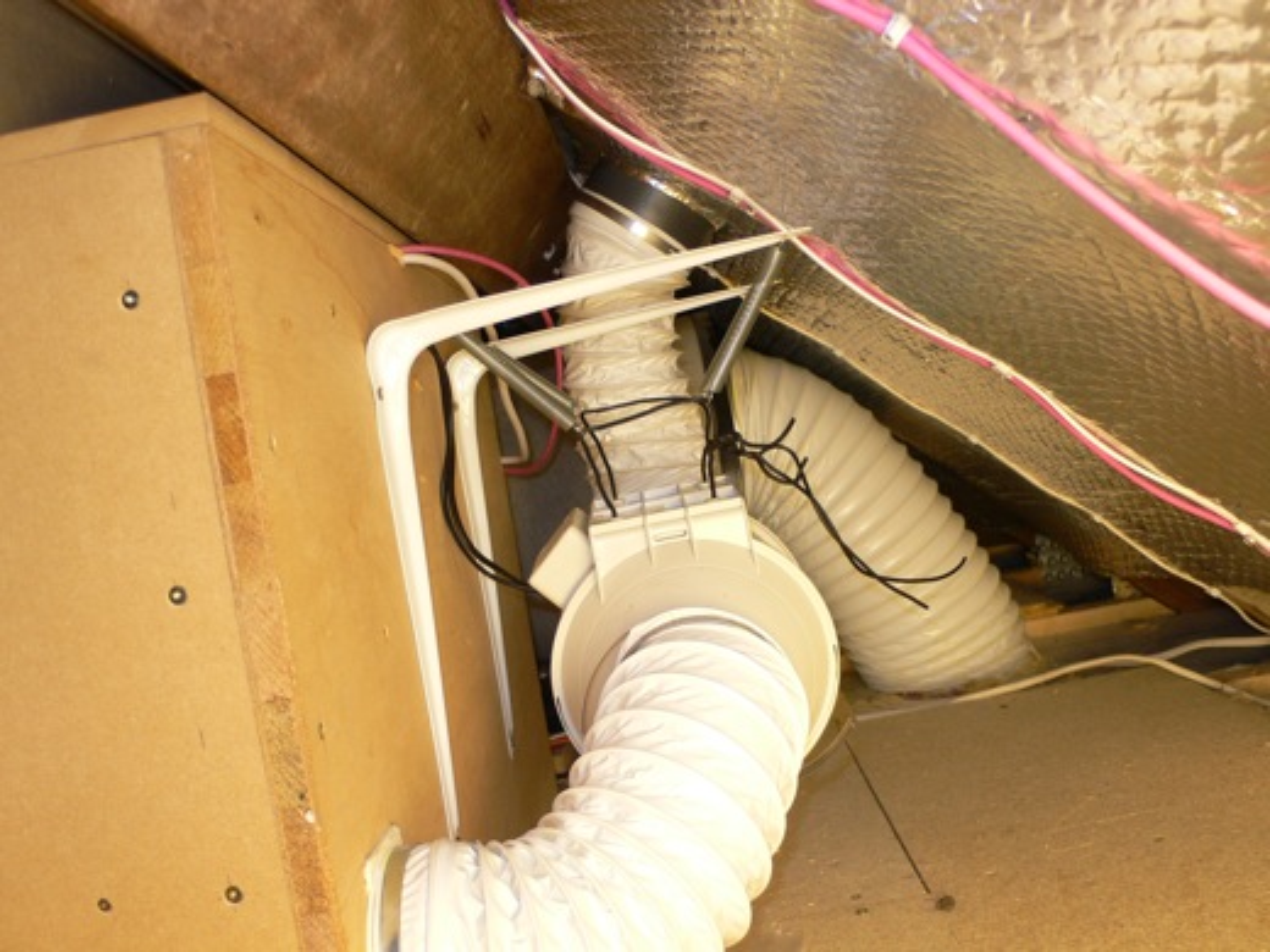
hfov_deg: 54.0
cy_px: 476
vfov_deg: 41.8
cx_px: 635
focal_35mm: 34
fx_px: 1247
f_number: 2.8
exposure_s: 1/30
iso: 80
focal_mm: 6.3
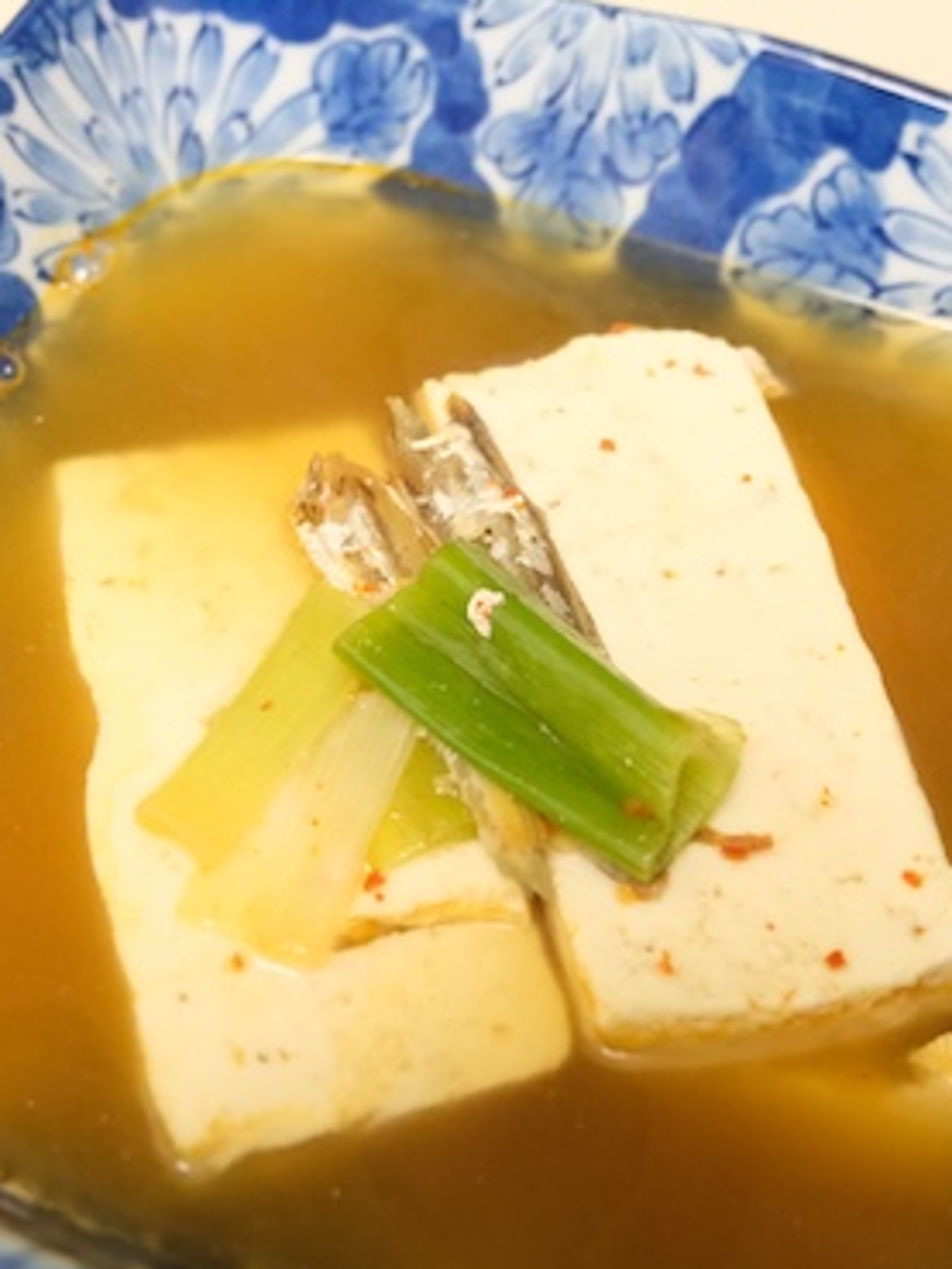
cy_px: 677
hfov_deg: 26.6
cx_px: 423
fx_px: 2016
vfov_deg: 34.9
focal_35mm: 55
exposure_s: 1/50
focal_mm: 22.1
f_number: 4.2
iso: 6400
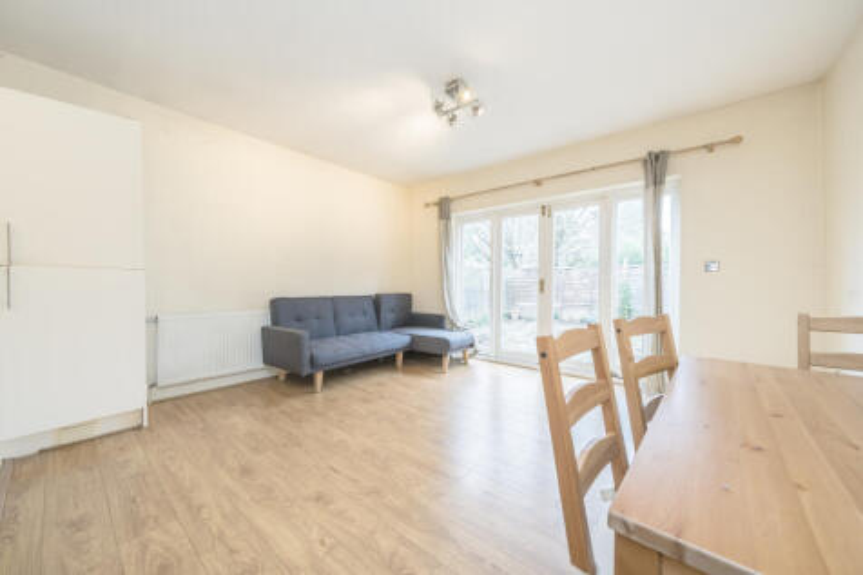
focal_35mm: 13
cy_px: 288
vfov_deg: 85.4
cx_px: 432
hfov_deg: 108.3
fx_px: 312
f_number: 8
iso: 400
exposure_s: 1/20
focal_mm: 13
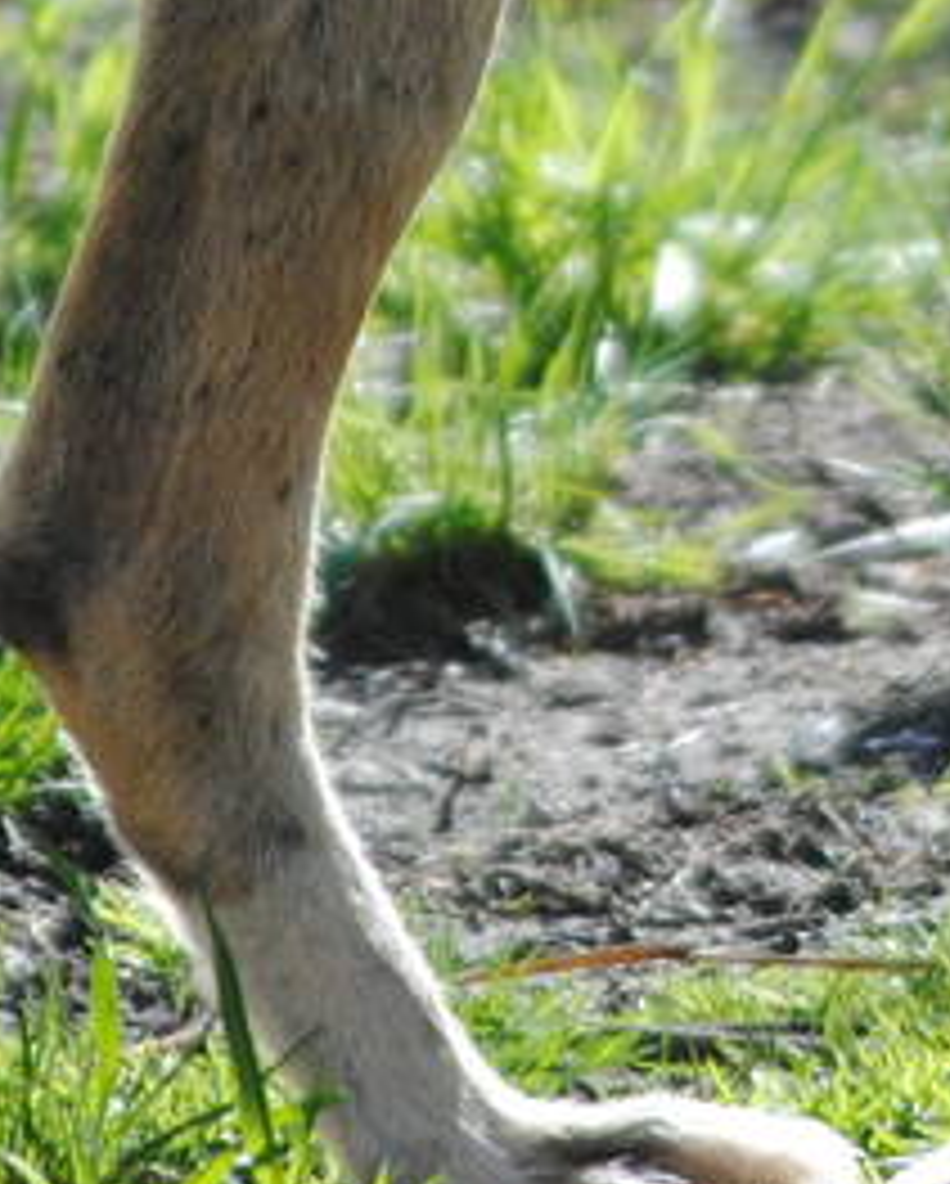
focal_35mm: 1156
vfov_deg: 1.7
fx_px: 40553
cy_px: -556
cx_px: 1076
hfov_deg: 1.3
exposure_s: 1/320
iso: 200
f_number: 5
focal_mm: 135
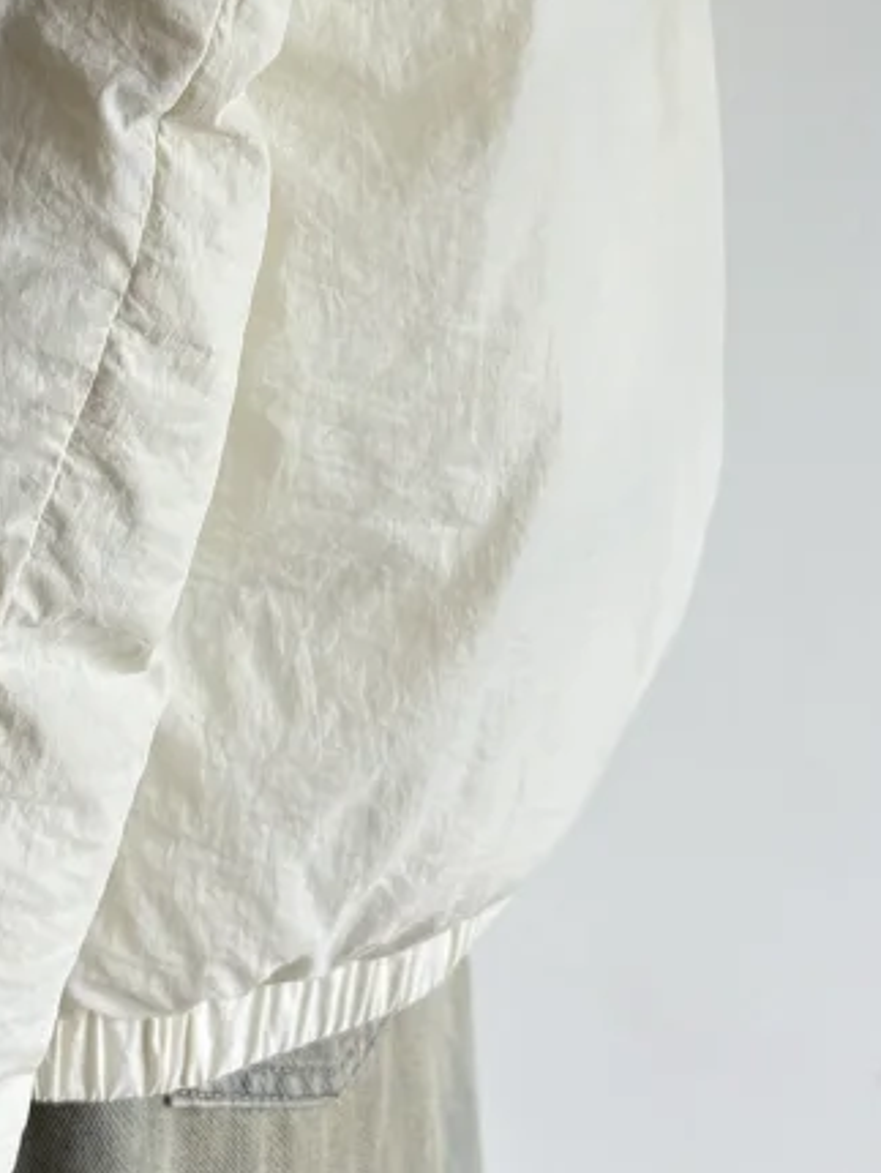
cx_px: -57
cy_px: -191
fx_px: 2949
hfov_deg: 16.5
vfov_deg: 21.1
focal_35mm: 87
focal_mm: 5.96
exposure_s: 1/291
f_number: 1.6
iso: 40
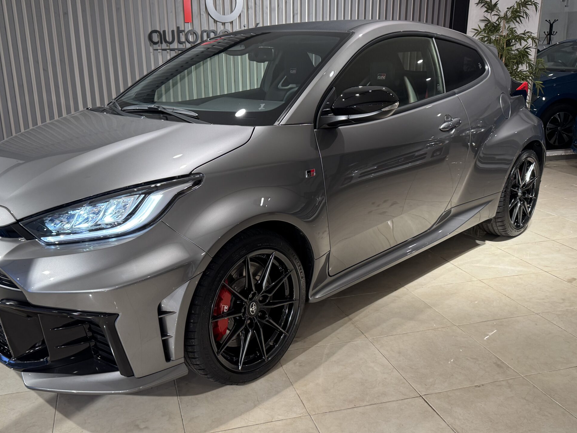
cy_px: 226
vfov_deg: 44.2
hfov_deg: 56.6
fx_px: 533
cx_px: 248
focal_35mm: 32
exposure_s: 1/100
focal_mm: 6.76
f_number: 1.78
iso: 160
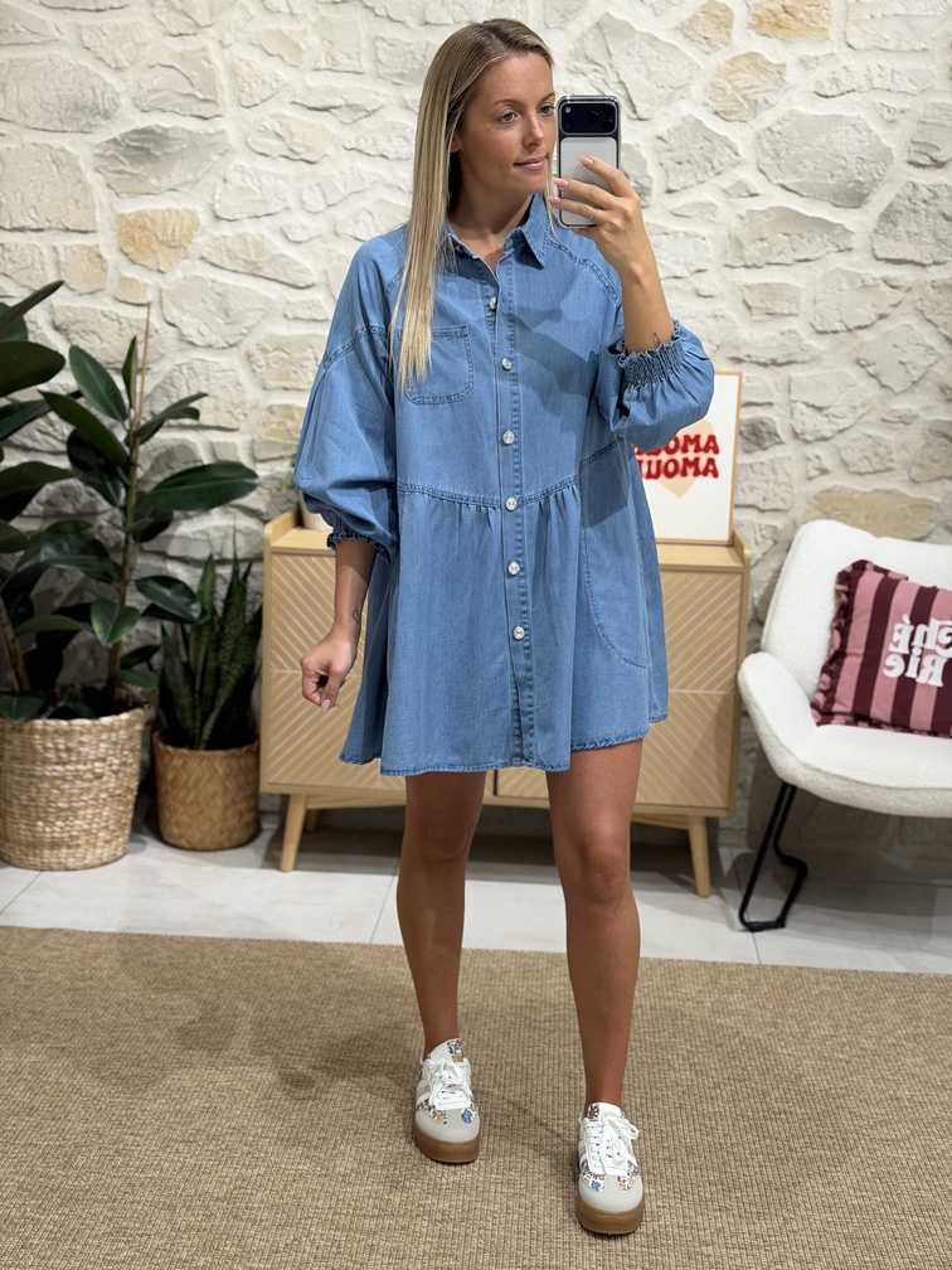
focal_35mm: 48
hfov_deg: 30.3
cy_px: 635
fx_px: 1760
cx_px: 476
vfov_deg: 39.7
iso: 64
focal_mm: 6.76
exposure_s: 1/100
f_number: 1.78
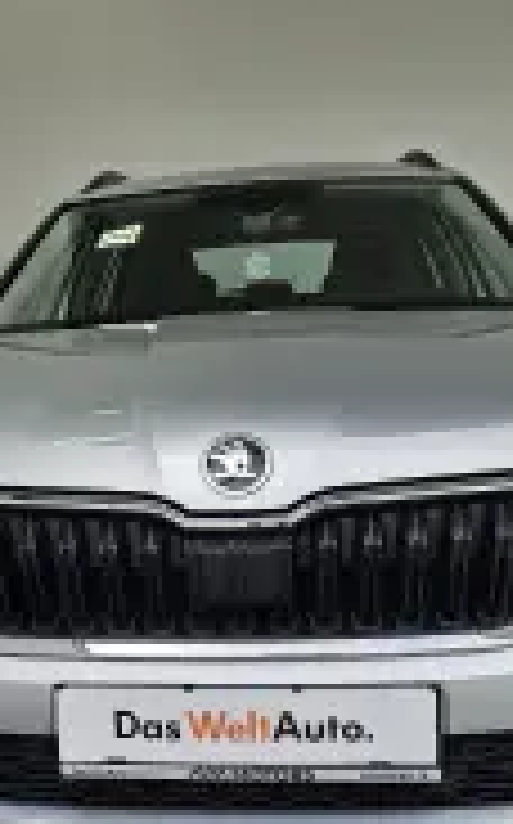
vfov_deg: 41.8
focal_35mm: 48
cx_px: 162
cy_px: 464
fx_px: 1076
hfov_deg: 26.6
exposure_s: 1/499
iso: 20
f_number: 1.7
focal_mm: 6.3
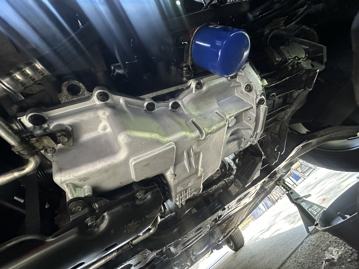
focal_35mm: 14
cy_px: 134
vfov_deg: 85.7
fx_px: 145
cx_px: 180
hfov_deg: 102.1
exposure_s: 1/60
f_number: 2.2
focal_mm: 2.22
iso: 1250
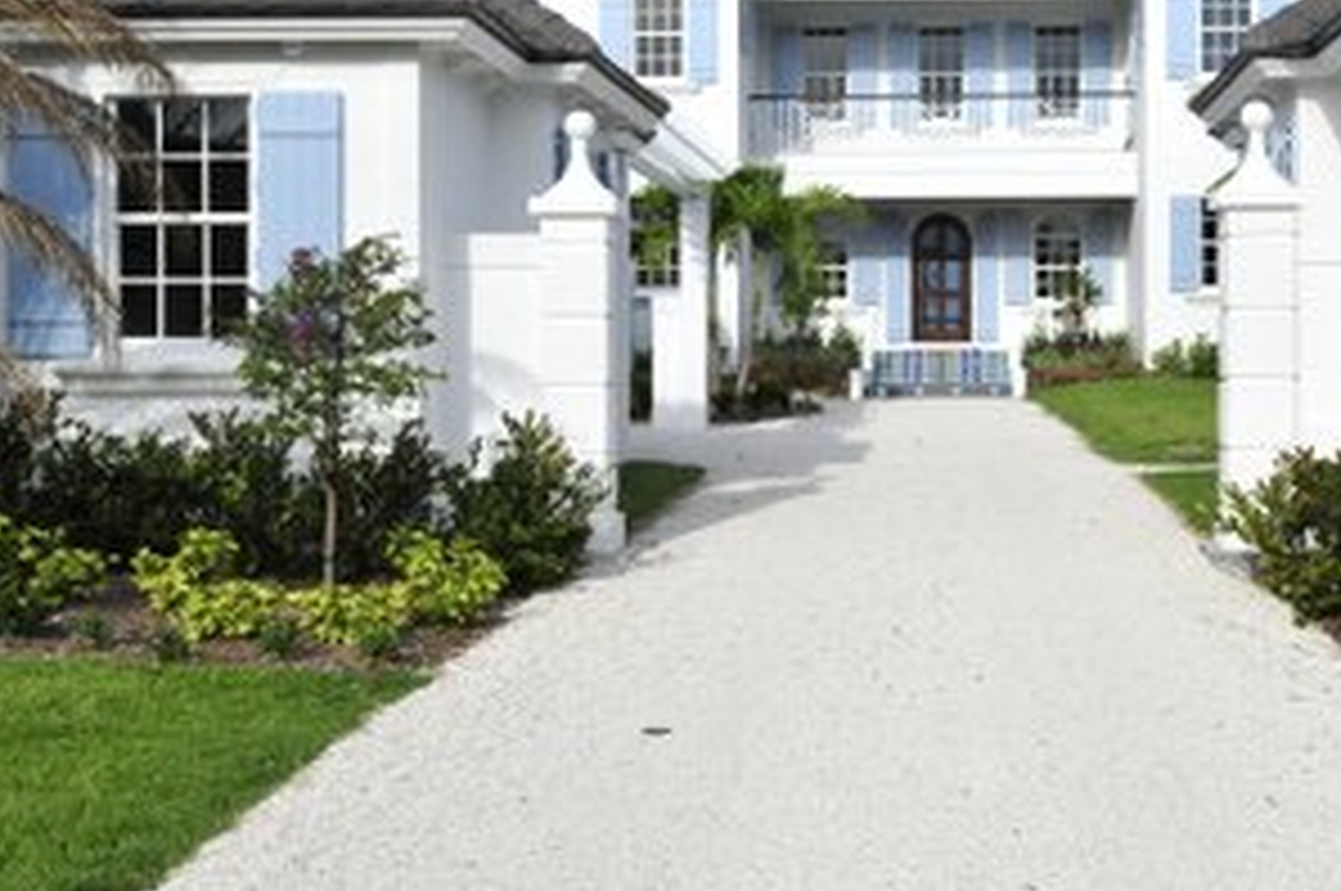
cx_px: 814
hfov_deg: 34.4
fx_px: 2158
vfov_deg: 23.3
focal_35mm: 58
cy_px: 322
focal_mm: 24
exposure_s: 1/1600
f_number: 11
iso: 800
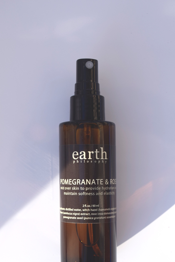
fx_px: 464
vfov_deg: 31.3
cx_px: 93
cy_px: 178
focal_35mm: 64
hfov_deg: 21.3
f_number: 7.1
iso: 200
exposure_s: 1/320
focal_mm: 31
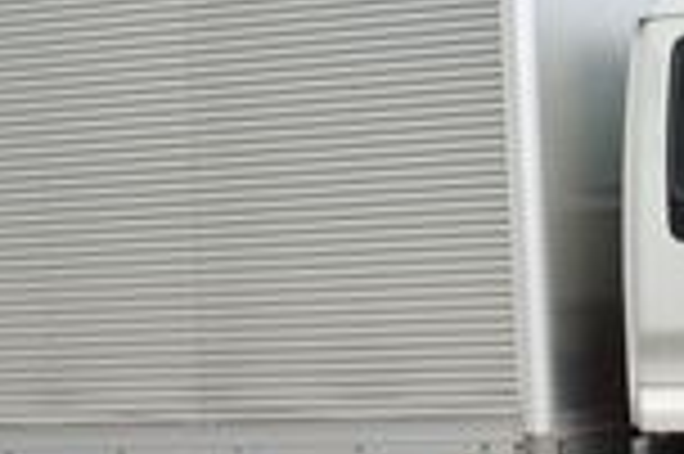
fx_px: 3416
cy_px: 135
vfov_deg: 7.6
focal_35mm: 180
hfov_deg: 11.4
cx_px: 315
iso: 200
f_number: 13
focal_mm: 38
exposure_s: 1/50
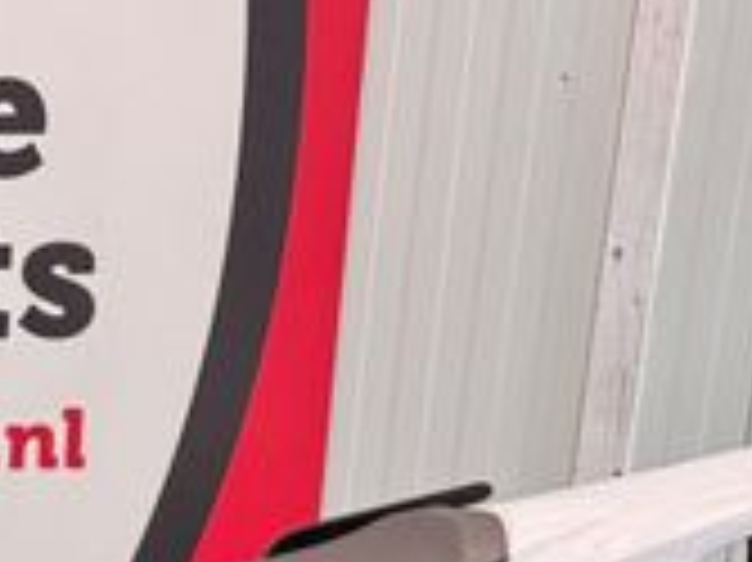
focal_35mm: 92
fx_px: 1997
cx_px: -378
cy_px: 935
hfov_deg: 18.8
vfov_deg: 14.5
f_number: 1.78
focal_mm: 6.76
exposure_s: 1/50
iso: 250
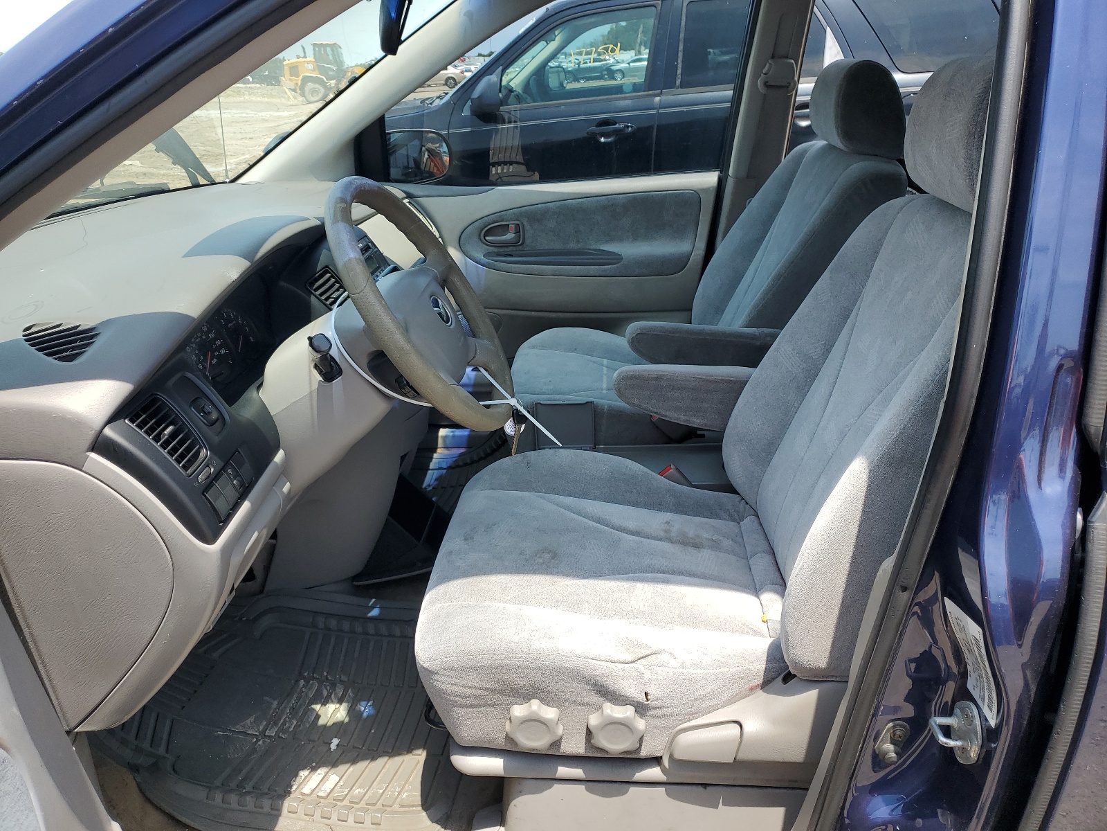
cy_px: 416
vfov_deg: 53.1
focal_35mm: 26
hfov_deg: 67.3
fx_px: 831
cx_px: 554
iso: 50
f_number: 1.5
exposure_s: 1/1111
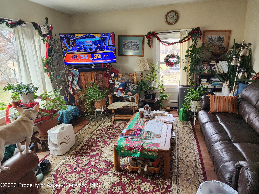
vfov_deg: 58.9
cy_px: 97
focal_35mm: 23
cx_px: 130
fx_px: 172
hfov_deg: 73.9
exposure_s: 1/120
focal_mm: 6.4
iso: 320
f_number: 1.8
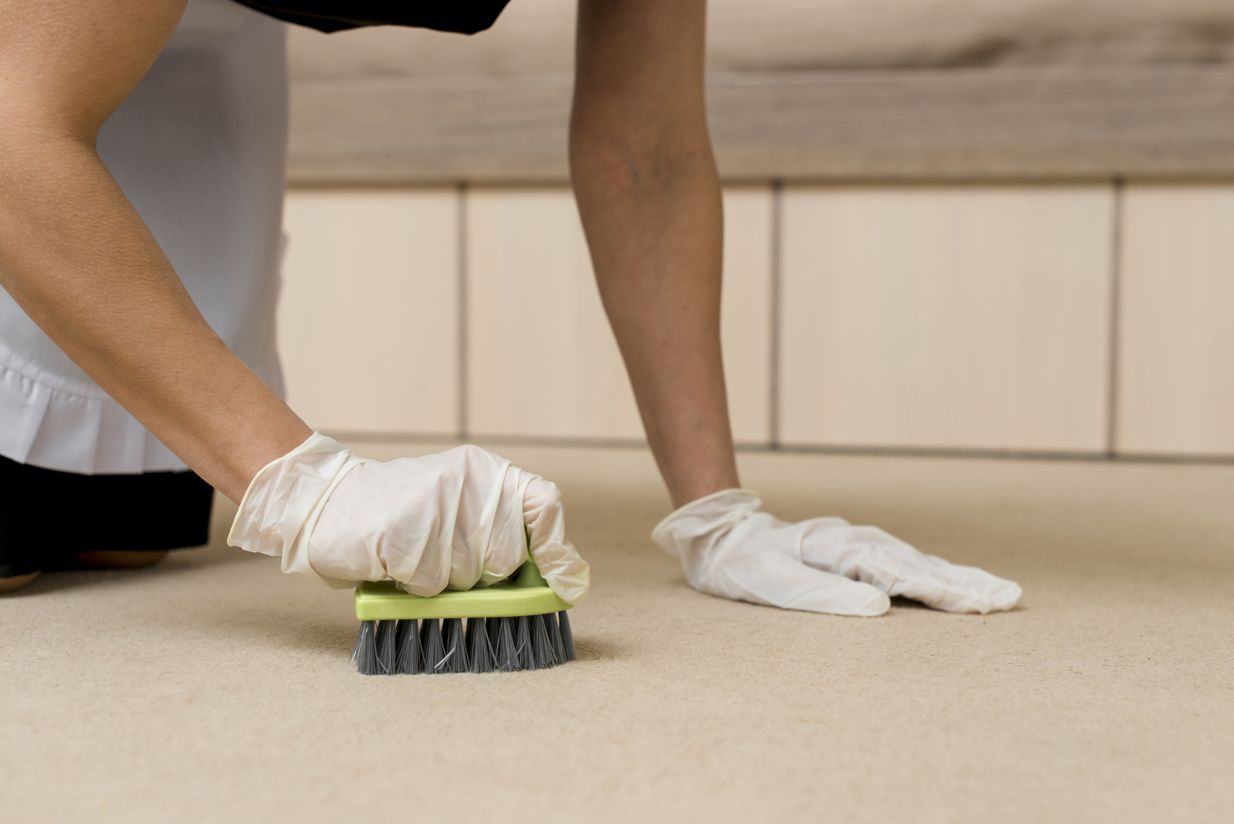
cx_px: 617
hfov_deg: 39.6
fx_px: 1714
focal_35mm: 50
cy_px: 412
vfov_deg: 27.0
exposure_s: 1/160
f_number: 4
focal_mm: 50
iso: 500
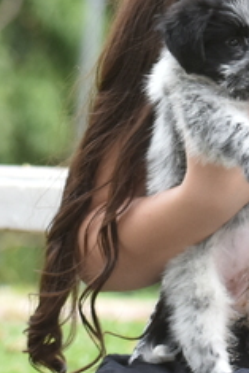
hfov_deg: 1.6
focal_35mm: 843
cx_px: 146
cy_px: 186
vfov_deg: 2.4
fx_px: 8733
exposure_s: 1/125
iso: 500
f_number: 5
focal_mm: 110
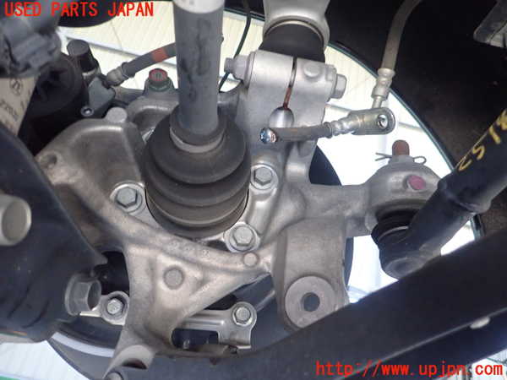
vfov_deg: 54.9
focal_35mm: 25
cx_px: 254
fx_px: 366
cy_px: 190
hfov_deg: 69.4
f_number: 2
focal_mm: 4.5
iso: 800
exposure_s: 1/30
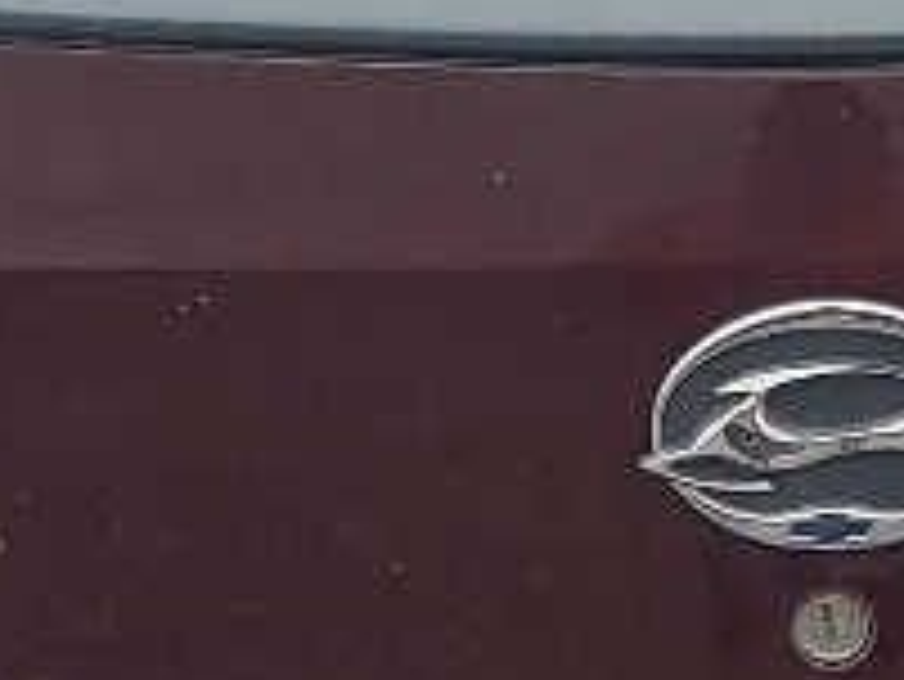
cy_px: 703
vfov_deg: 7.2
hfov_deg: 9.5
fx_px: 5409
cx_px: 805
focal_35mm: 207
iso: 50
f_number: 1.5
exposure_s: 1/1667
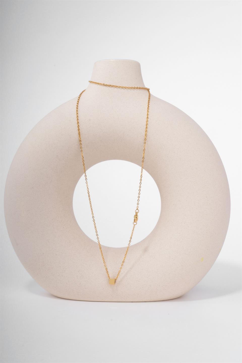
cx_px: 121
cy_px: 182
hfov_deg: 26.5
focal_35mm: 51
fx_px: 514
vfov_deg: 38.9
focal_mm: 34.2
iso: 400
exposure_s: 1/200
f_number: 22
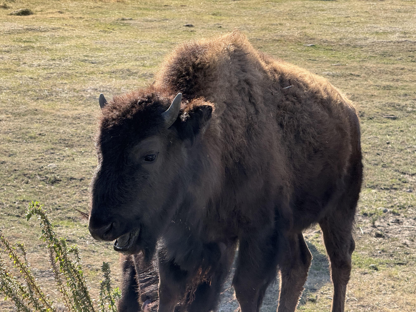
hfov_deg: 16.4
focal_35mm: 120
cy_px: 156
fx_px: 1442
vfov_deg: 12.3
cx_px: 208
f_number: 2.8
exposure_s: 1/649
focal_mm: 15.66
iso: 64
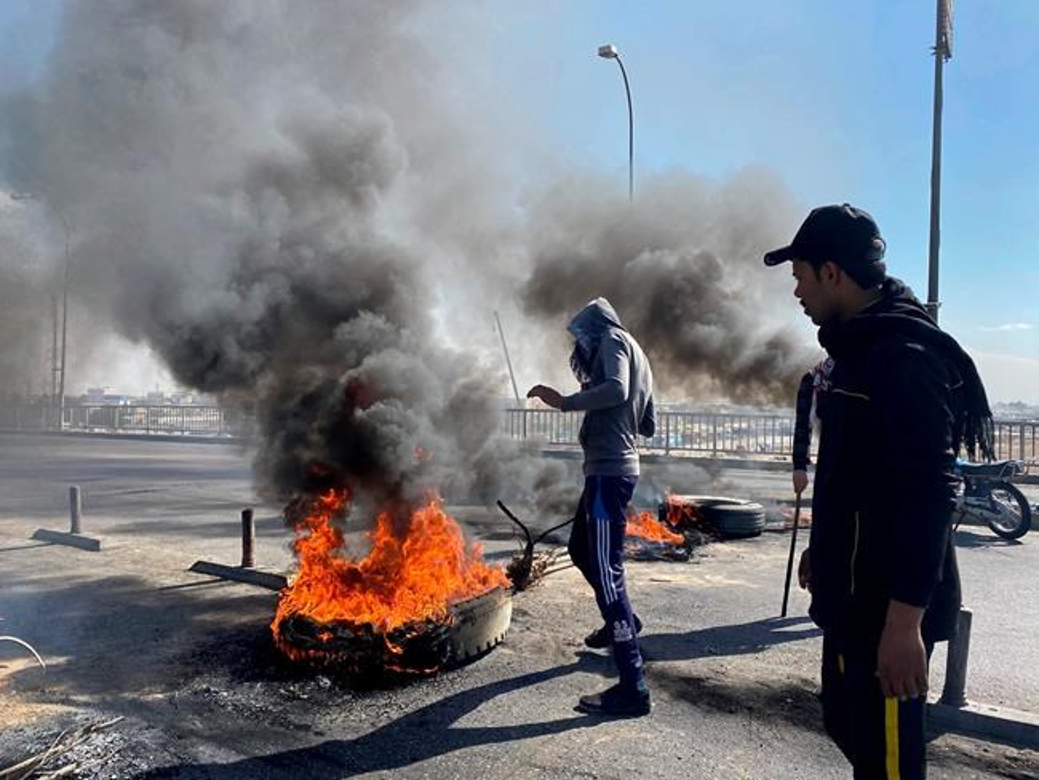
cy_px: 390
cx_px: 520
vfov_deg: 53.1
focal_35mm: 26
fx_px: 781
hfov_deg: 67.3
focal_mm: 4.25
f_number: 1.8
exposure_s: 1/2315
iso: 32
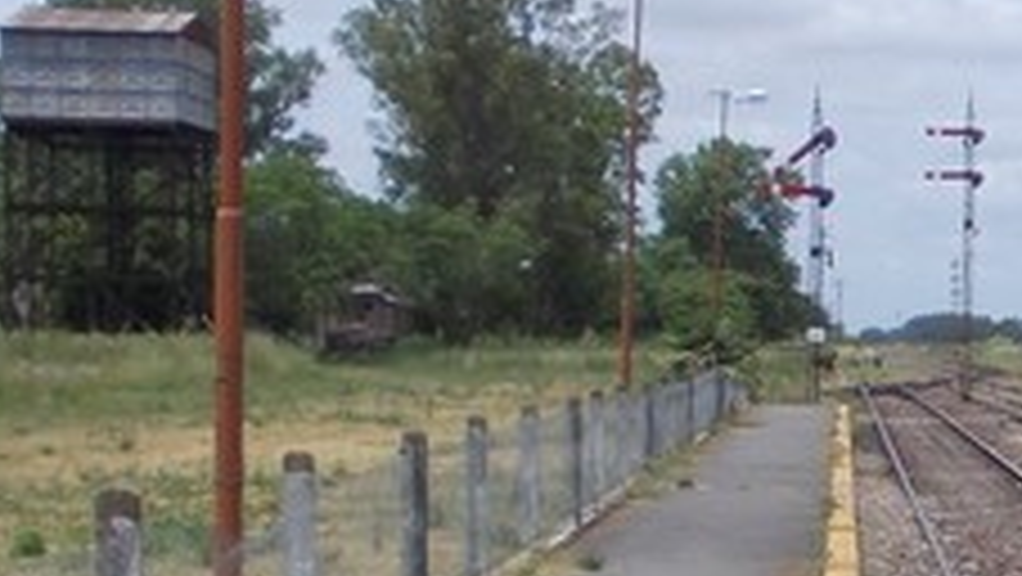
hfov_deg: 19.6
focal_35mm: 103
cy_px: 594
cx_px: 1198
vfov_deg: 11.6
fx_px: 2793
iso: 80
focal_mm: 4
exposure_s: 1/500
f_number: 5.4
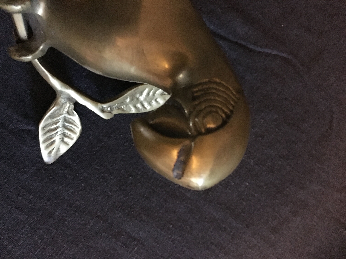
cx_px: 173
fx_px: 290
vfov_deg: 48.2
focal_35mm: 29
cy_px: 130
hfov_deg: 61.7
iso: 1000
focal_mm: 4.15
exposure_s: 1/17
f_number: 2.2
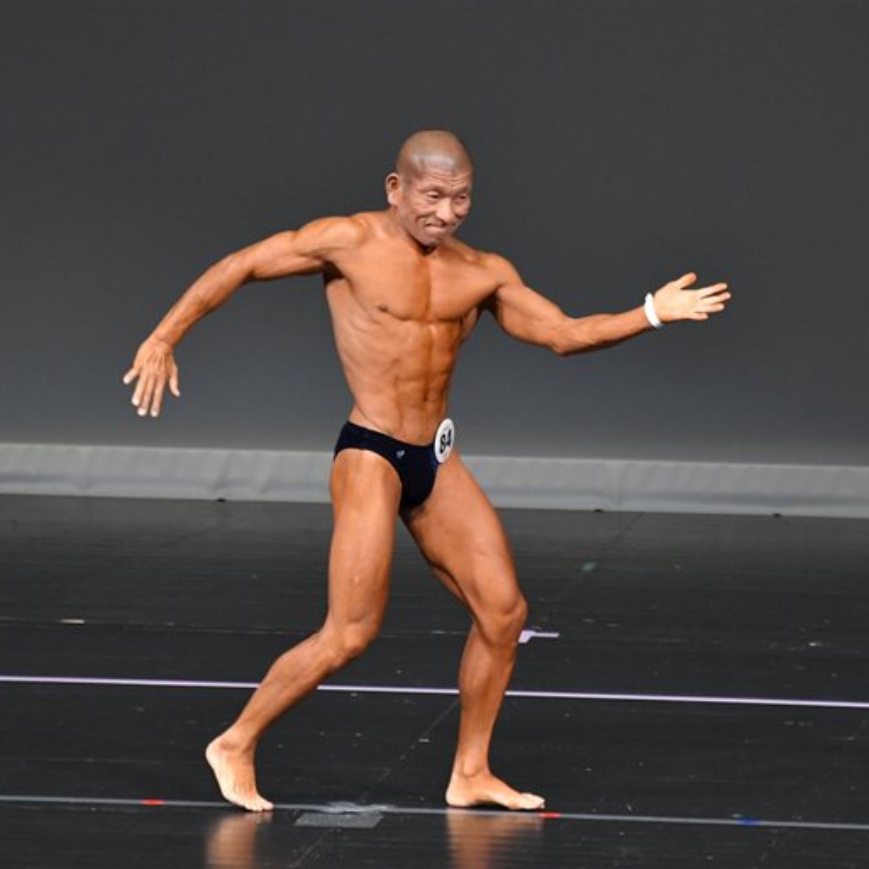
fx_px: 13661
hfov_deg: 3.6
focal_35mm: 481
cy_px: 435
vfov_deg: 3.6
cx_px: 418
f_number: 5.6
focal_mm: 250
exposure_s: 1/400
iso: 4000
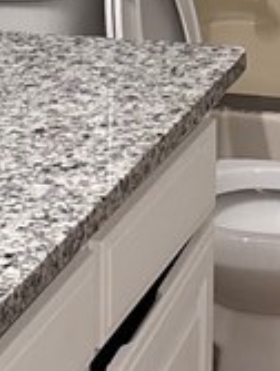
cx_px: 404
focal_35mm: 159
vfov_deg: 11.7
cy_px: -229
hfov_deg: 9.2
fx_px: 1708
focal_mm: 5.96
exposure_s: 1/60
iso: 200
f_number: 1.6
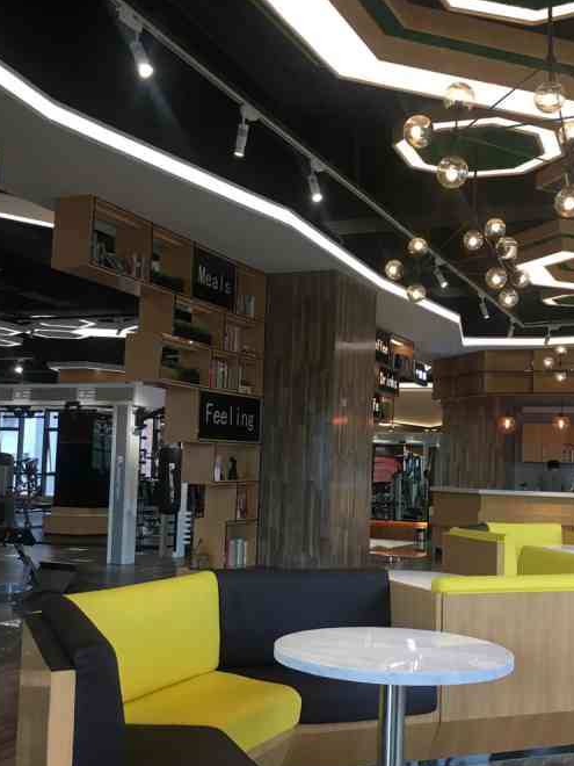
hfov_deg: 35.0
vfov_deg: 45.7
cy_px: 409
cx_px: 336
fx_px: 906
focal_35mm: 41
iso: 40
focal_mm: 4.15
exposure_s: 1/33
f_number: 2.2
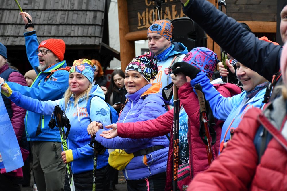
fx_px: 741
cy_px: 96
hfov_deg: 21.9
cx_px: 144
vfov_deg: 14.7
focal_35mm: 93
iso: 1600
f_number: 5
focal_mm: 62
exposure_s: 1/250
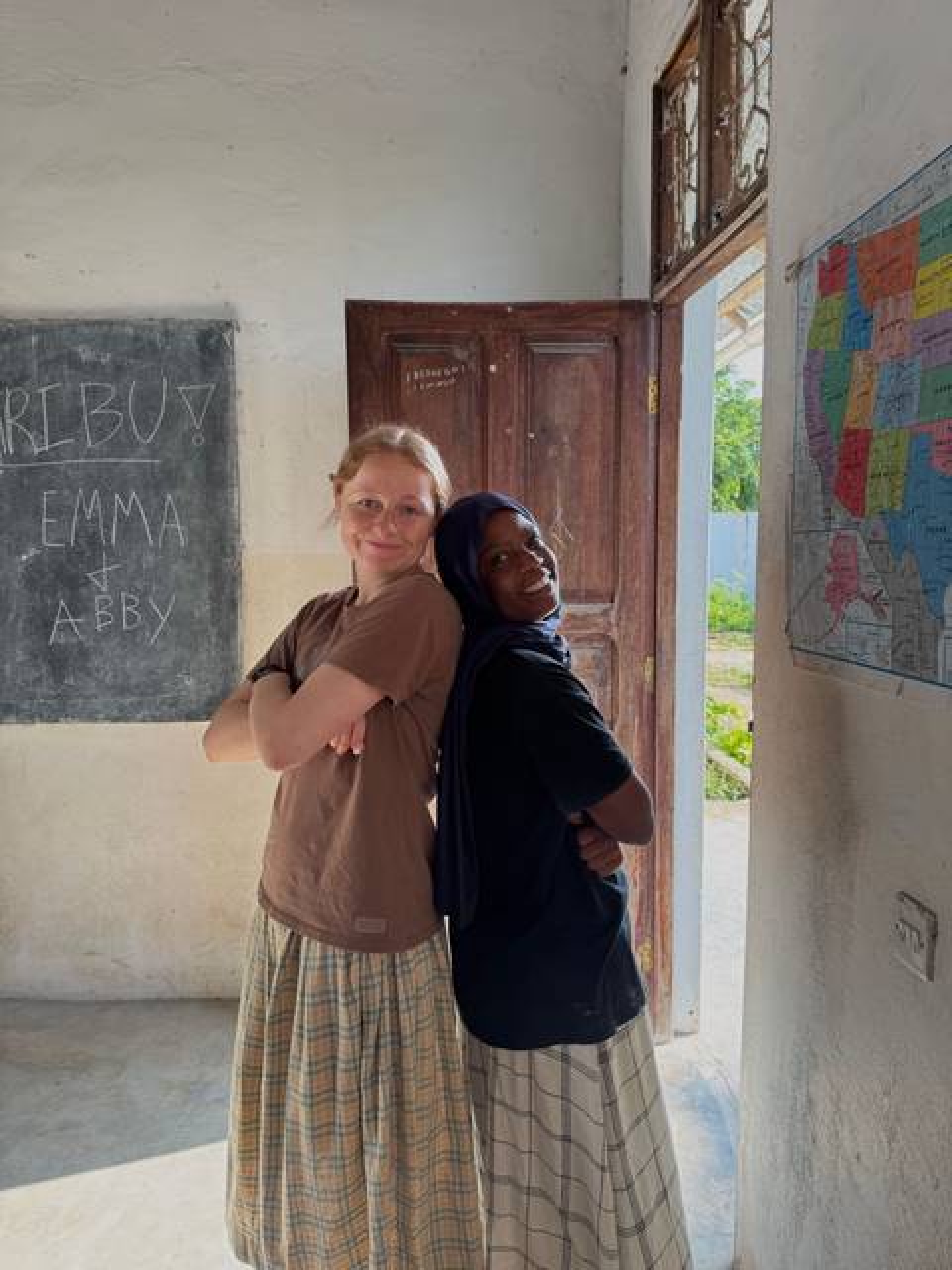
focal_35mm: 24
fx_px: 880
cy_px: 635
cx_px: 476
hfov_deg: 56.8
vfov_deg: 71.6
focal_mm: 6.76
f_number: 1.78
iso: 64
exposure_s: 1/142
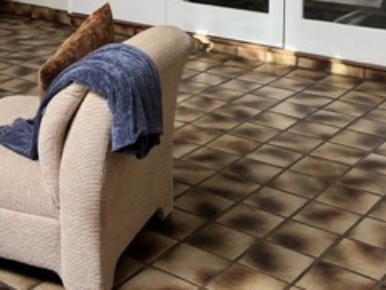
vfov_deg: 20.1
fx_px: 770
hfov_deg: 27.1
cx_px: 34
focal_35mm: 69
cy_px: -48
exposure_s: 1/114
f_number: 1.6
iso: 125
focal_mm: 5.1
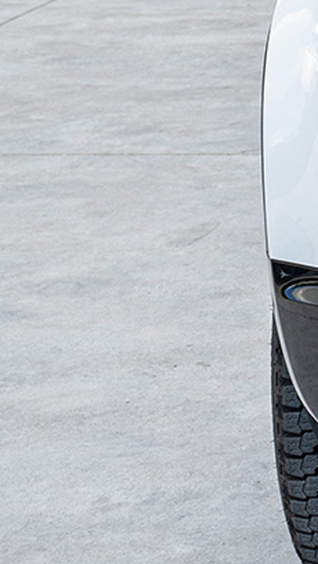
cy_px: -6
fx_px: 2005
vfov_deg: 15.7
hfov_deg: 7.7
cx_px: 1023
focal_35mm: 134
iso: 100
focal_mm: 29
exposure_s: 1/100
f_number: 4.5
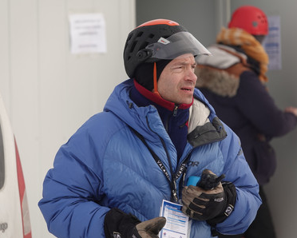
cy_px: 119
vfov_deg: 3.9
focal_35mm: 398
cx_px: 133
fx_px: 3500
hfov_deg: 4.9
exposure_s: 1/400
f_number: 4
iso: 100
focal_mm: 128.59
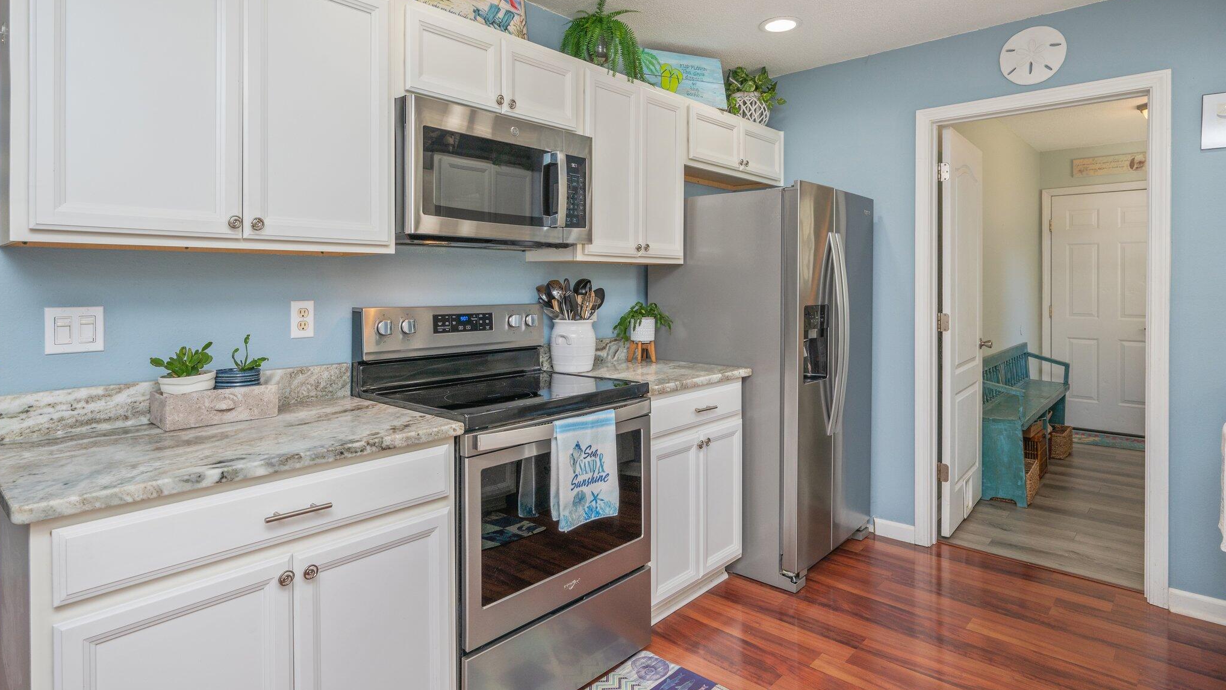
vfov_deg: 55.6
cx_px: 611
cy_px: 288
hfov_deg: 86.6
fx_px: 650
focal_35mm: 20
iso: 320
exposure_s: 1/30
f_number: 9
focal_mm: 19
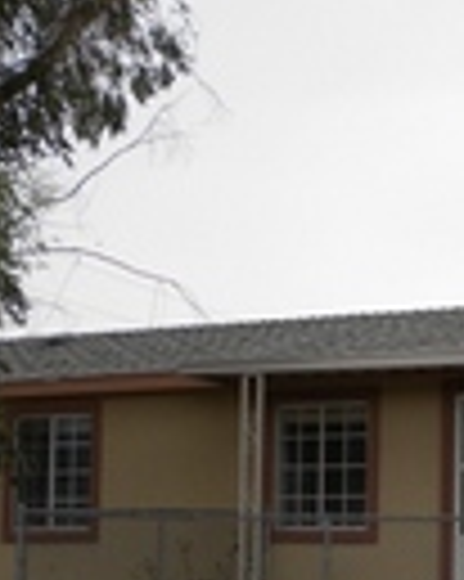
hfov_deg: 16.4
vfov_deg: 20.5
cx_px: 432
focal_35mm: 92
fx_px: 1581
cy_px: 490
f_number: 4.6
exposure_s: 1/178
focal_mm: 6.3
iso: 80
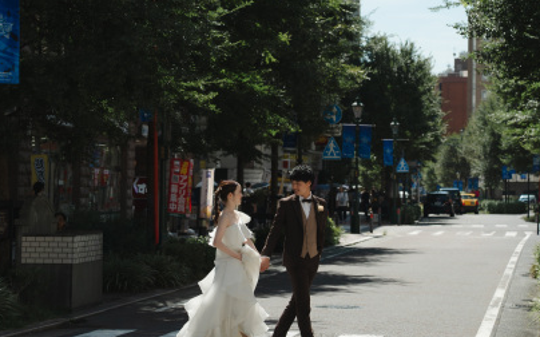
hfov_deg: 18.8
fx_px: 1633
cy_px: 118
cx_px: 291
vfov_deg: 11.8
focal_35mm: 111
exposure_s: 1/1600
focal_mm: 55
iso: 100
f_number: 3.5
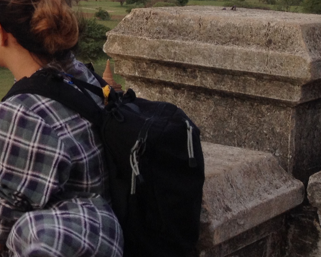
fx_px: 1121
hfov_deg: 14.6
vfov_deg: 12.9
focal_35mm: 118
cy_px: 15
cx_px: -224
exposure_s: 1/169
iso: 50
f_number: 2.4
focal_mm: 4.28
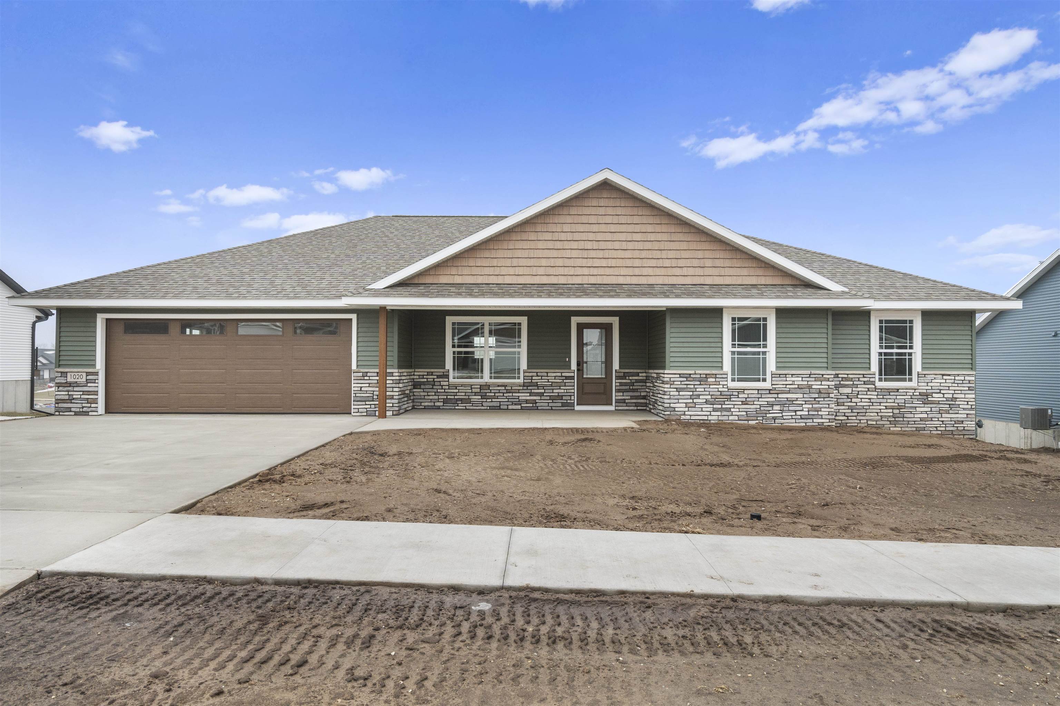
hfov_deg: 78.6
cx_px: 530
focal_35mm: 22
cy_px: 353
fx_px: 648
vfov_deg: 57.2
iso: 800
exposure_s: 1/2500
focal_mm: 22
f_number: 10
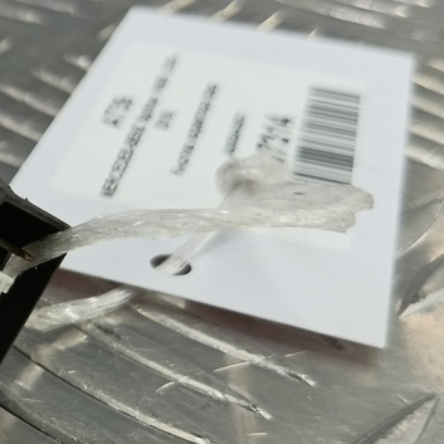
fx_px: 856
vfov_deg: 29.0
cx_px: -142
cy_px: 249
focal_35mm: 59
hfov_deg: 25.0
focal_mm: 4.11
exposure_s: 1/50
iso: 130
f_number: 1.6
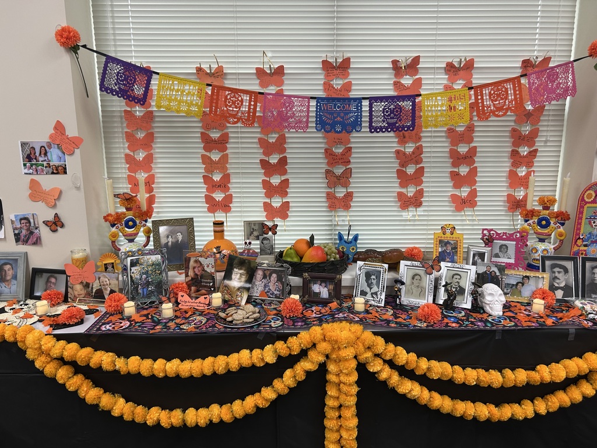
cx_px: 298
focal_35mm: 26
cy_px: 224
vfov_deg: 53.1
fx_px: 448
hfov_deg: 67.3
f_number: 1.5
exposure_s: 1/60
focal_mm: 5.7
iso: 64
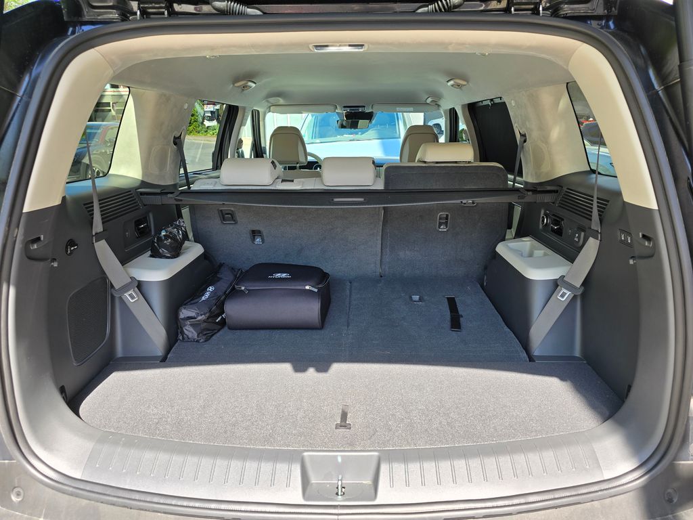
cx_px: 346
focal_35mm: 23
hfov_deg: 73.9
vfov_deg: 58.9
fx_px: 460
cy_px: 260
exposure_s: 1/180
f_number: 1.7
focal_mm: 6.3
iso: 32
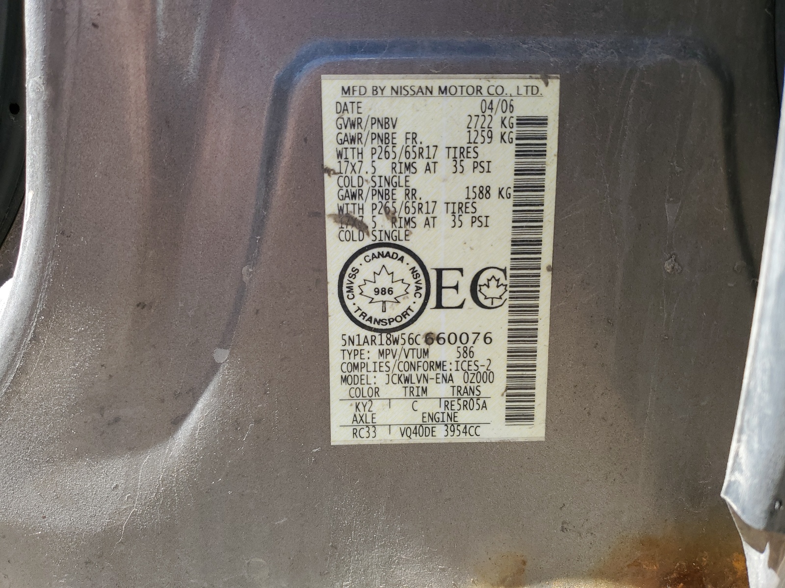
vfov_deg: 53.1
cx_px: 392
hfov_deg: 67.3
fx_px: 590
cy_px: 294
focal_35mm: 26
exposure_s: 1/500
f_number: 1.5
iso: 50
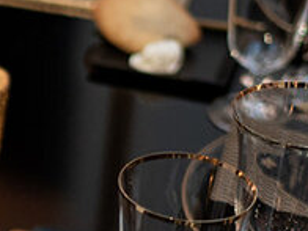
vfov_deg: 7.1
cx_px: -239
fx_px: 1833
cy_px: 374
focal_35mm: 206
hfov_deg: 9.2
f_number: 1.4
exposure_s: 1/200
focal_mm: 35
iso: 800
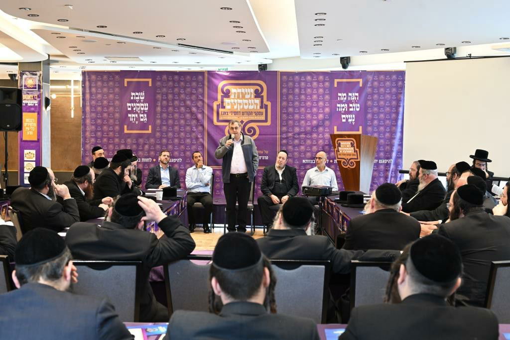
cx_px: 255
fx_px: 680
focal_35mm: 48
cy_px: 170
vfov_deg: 28.1
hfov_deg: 41.1
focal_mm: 48
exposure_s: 1/100
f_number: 5.6
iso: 1600
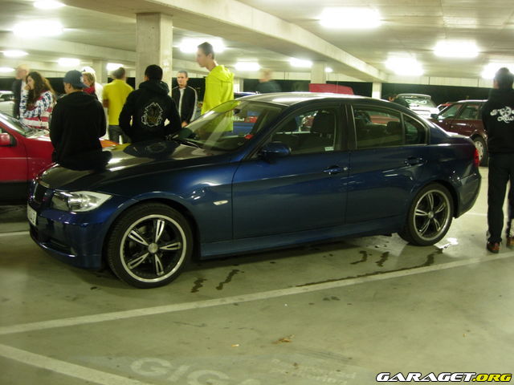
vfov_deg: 37.7
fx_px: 564
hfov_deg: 49.0
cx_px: 257
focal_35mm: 38
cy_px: 192
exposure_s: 1/4
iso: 112
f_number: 2.8
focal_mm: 7.8
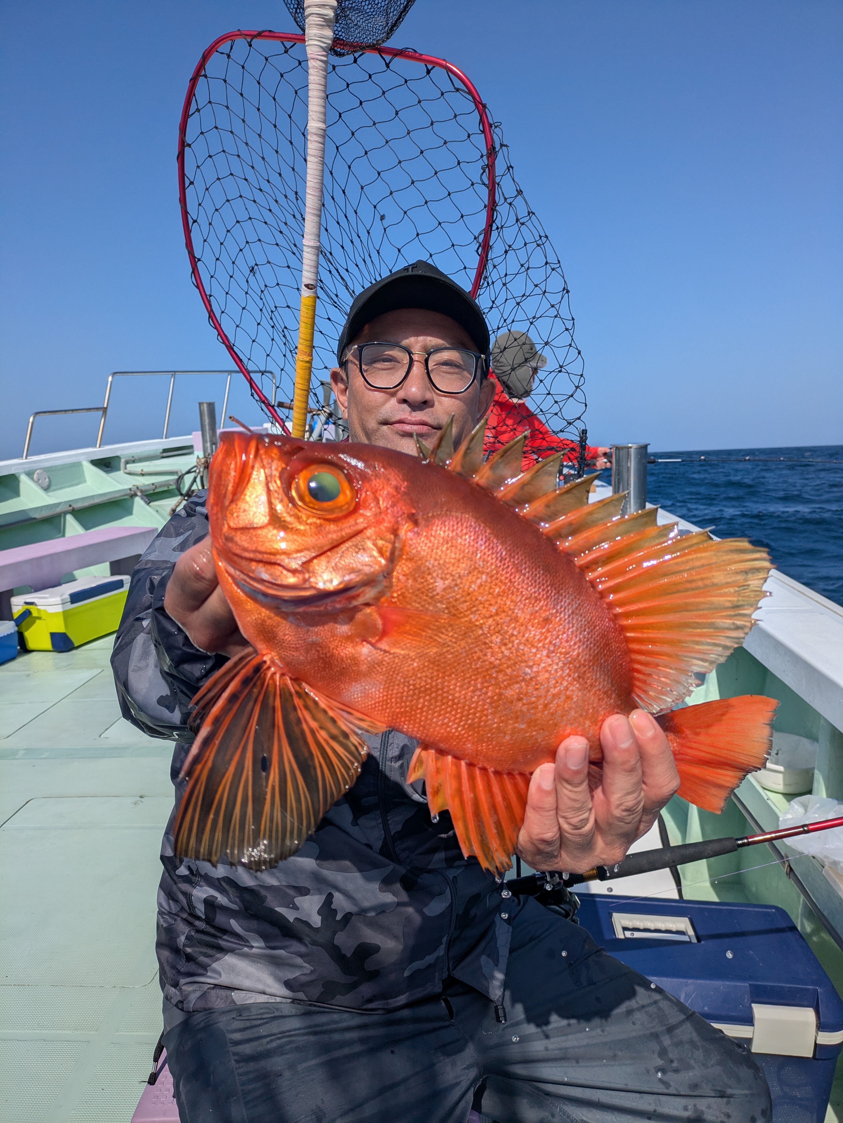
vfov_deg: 69.4
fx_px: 811
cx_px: 422
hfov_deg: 54.9
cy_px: 562
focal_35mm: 25
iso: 39
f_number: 1.89
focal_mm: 5.43
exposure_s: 1/4444
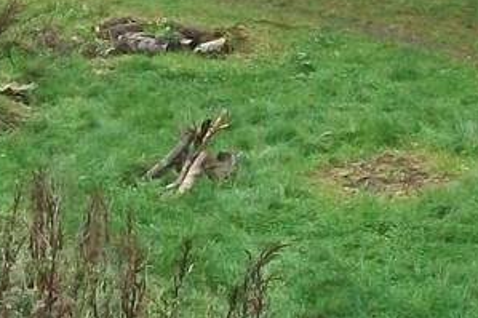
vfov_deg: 7.6
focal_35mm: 178
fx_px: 2362
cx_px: 78
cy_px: -174
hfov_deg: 11.5
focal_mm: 5.7
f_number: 2.9
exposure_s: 1/500
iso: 272
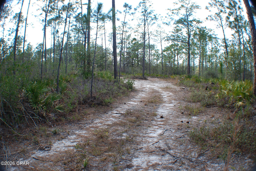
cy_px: 86
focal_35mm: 36
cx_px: 128
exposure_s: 1/200
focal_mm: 24
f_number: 7.1
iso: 250
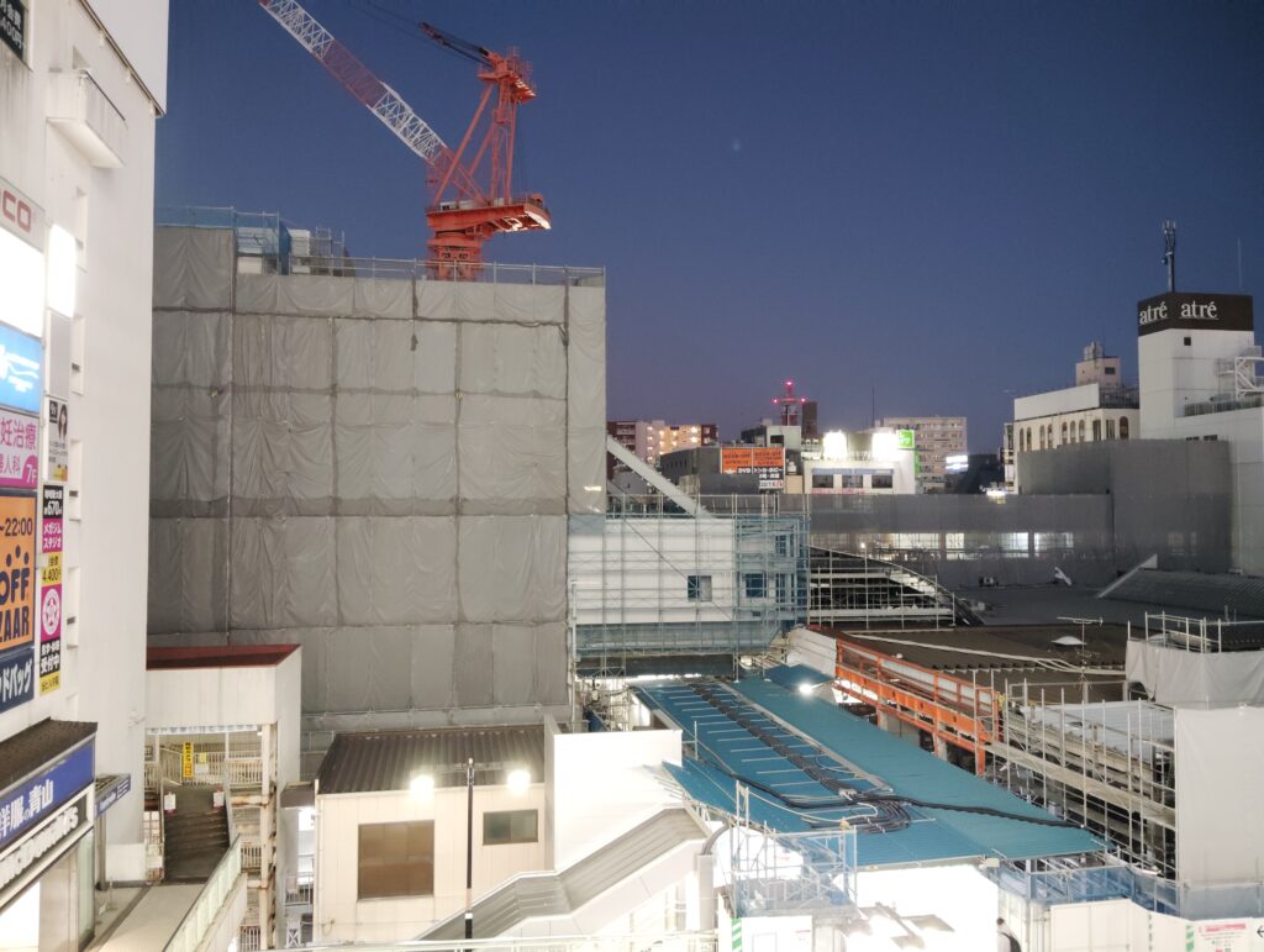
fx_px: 1024
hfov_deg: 63.4
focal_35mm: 28
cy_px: 476
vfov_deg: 49.9
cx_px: 632
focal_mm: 4.22
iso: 2530
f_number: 1.8
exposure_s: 1/20
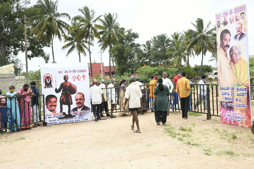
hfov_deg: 48.5
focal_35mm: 40
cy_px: 85
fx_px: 282
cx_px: 123
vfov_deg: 33.4
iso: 400
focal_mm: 38
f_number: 13
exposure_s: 1/125
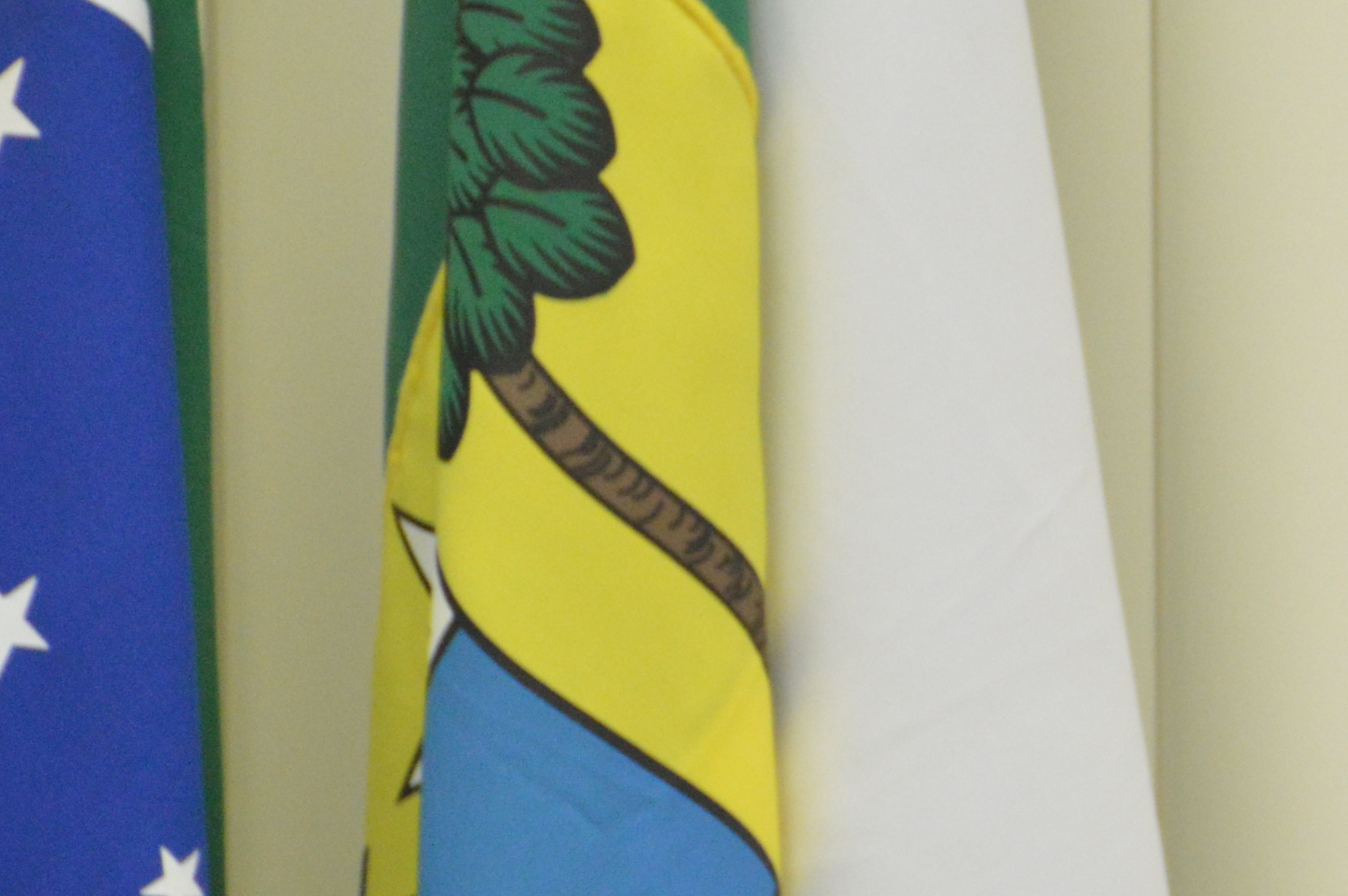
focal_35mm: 440
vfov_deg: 3.1
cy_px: 992
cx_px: 1898
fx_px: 16459
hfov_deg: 4.7
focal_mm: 90
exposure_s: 1/60
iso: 1600
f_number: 5.3
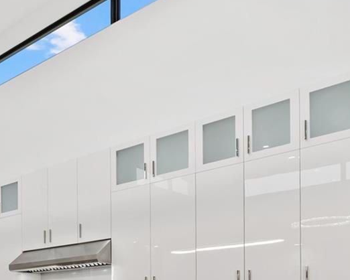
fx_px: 477
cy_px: 317
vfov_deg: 29.2
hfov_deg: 34.1
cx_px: -49
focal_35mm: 46
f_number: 9
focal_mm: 16
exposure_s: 1/3
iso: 400
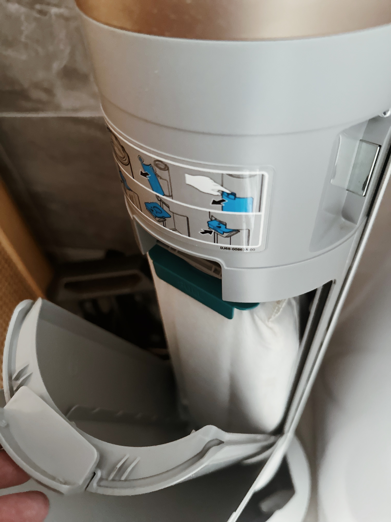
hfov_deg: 56.8
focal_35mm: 24
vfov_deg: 71.6
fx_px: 361
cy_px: 261
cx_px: 196
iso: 1000
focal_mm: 6.86
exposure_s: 1/31
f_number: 1.78
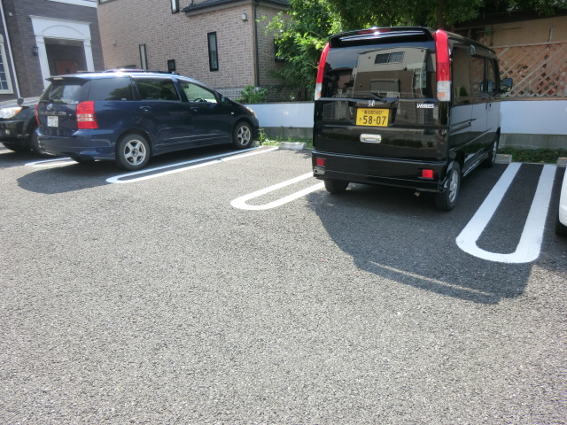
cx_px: 284
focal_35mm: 24
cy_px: 212
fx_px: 393
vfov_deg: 56.8
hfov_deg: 71.6
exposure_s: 1/320
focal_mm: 4.3
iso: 80
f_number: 3.2
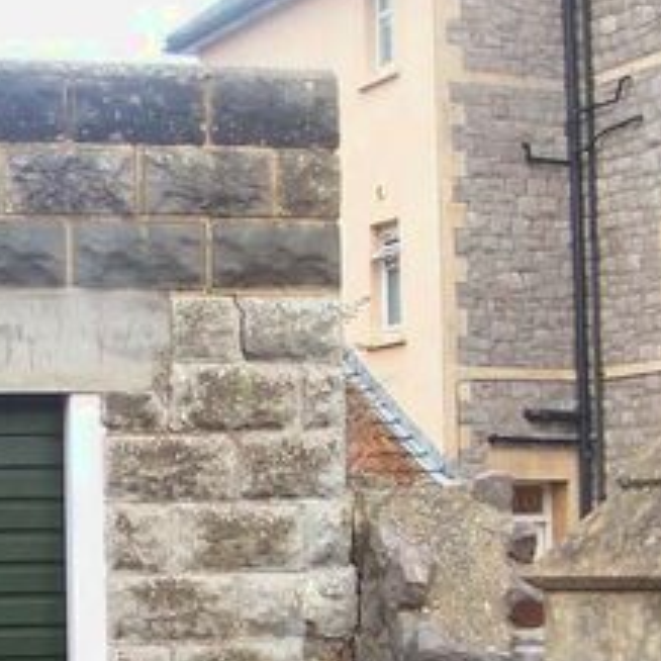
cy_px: 514
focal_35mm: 102
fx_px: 2204
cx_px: 73
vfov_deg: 16.9
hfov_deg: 16.8
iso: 64
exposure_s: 1/40
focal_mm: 5.85
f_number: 3.2
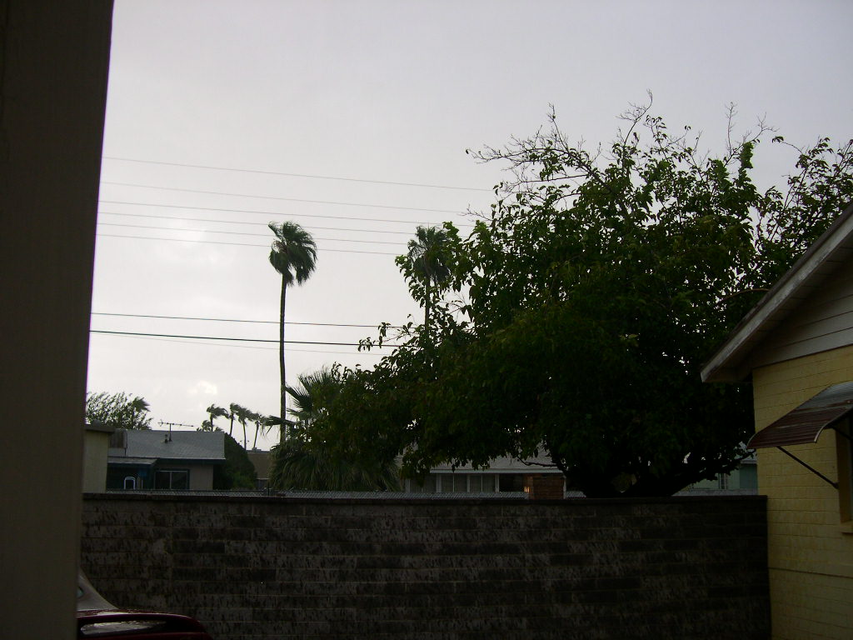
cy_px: 320
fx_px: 936
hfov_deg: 49.0
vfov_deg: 37.7
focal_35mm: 38
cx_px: 426
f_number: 2.8
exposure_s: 1/59.9
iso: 100
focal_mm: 8
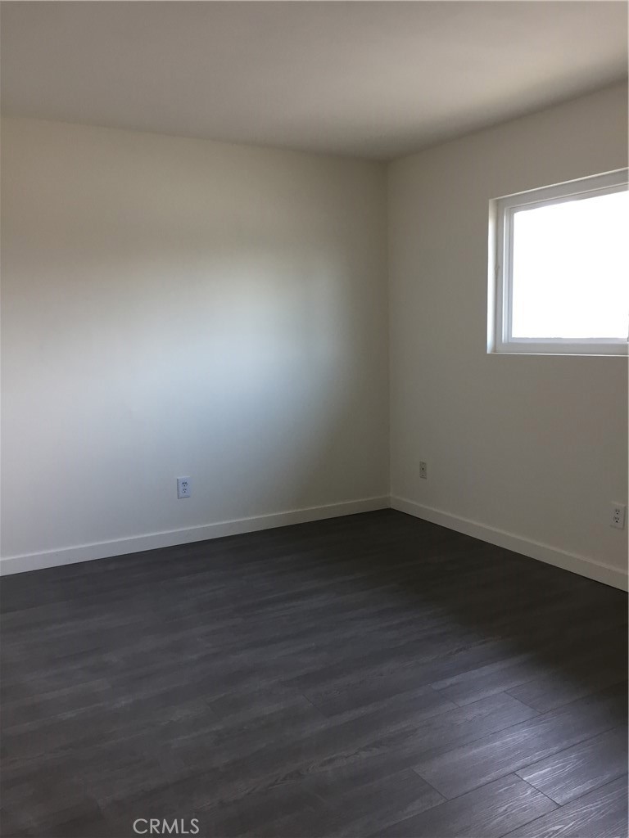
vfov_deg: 61.7
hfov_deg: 48.2
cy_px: 419
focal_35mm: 29
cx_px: 314
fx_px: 703
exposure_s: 1/30
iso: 64
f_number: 2.2
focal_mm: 4.15
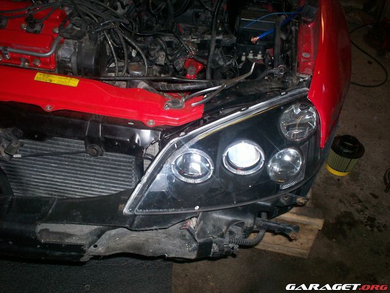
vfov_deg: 39.7
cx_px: 195
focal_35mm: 36
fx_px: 406
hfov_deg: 51.4
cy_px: 146
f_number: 4.5
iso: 140
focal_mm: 6
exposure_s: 1/60
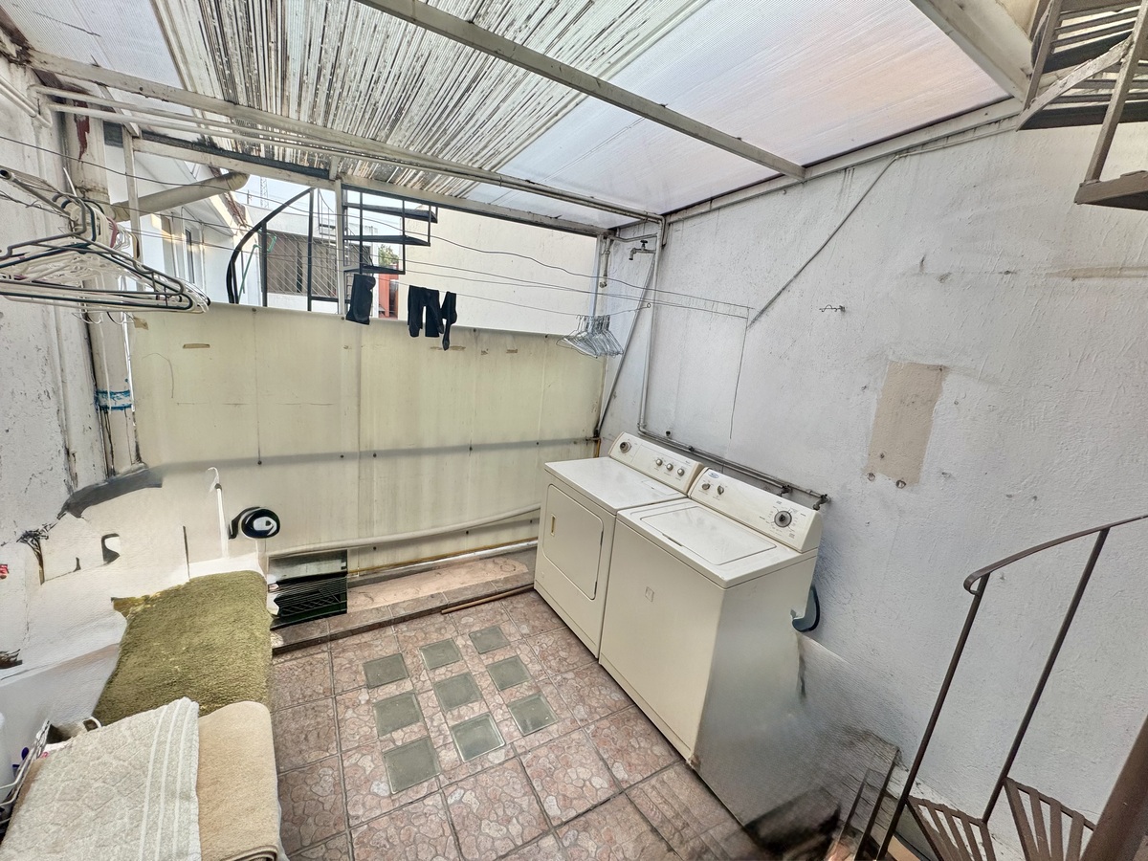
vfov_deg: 85.7
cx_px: 574
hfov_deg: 102.1
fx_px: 464
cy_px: 430
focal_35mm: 14
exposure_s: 1/298
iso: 40
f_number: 2.2
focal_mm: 2.22
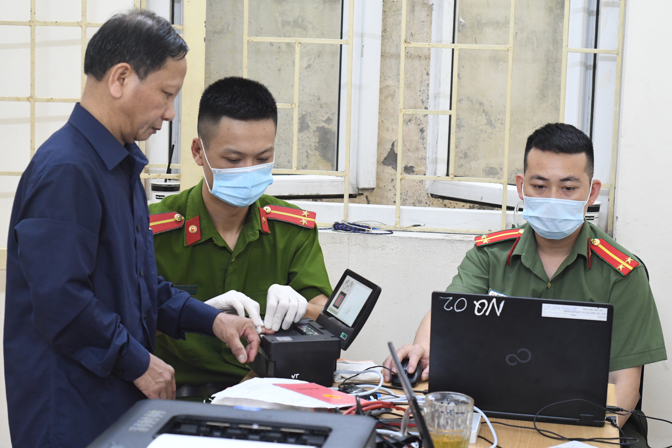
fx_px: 1400
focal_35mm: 75
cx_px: 336
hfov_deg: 27.0
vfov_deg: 18.2
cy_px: 224
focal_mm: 50
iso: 3200
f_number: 4
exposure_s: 1/200
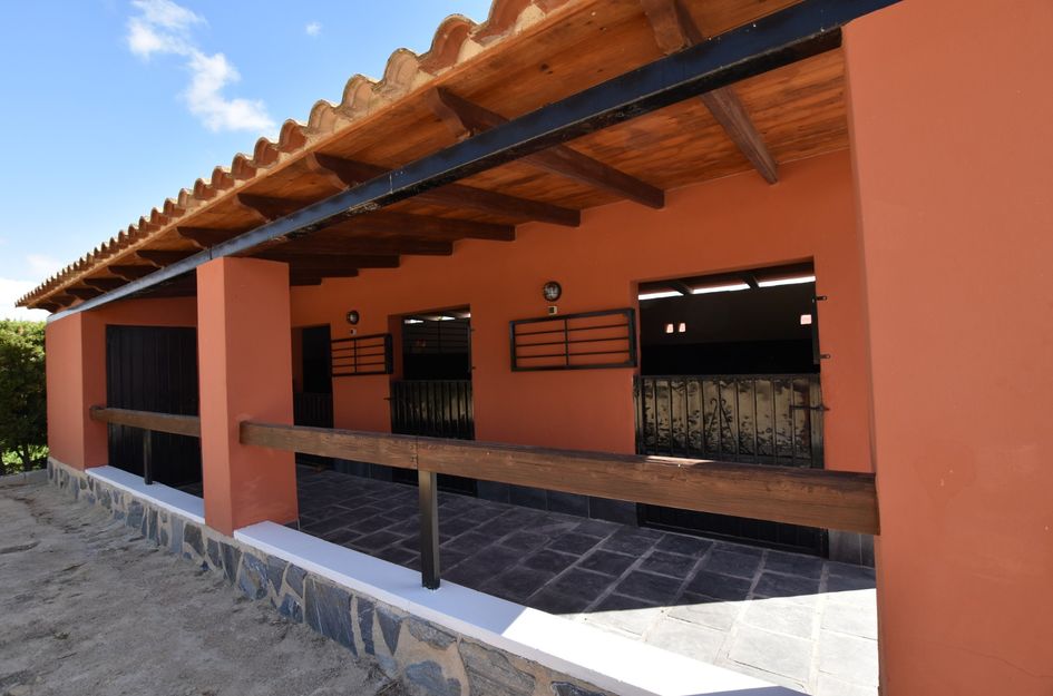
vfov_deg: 77.0
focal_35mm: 15
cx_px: 526
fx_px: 438
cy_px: 348
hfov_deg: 100.5
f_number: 7.1
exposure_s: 1/250
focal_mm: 10
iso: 200
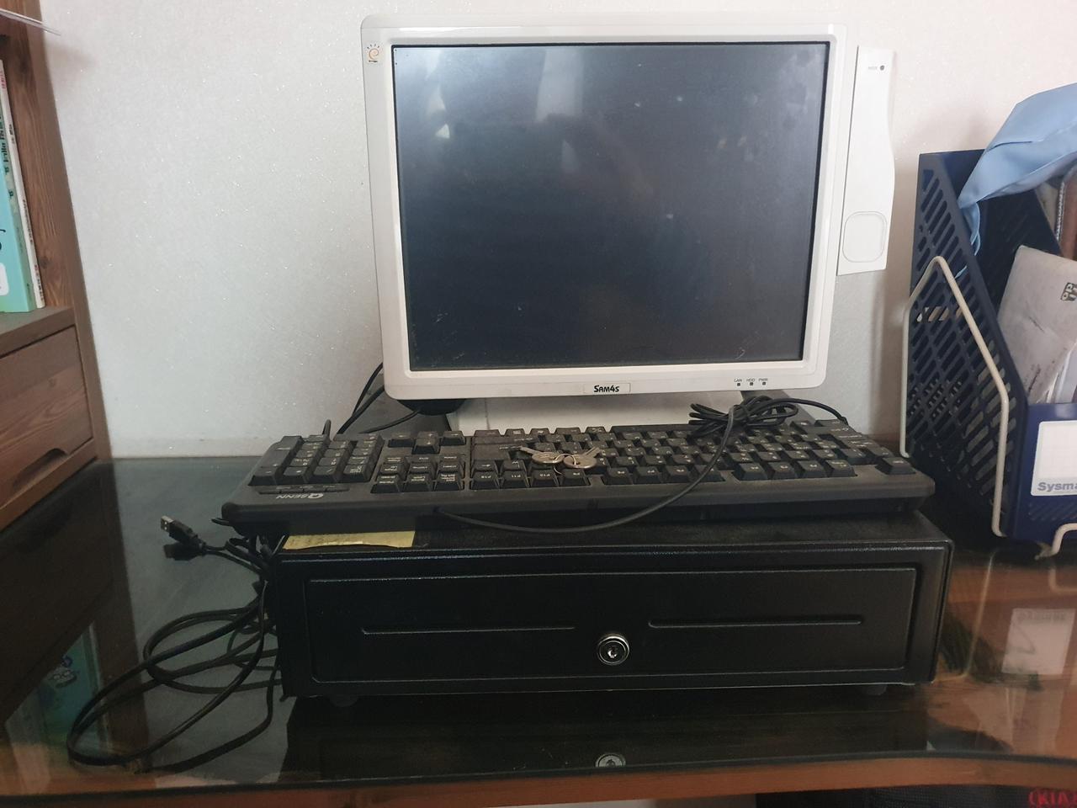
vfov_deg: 53.1
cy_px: 404
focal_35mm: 26
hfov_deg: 67.3
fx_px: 809
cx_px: 538
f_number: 1.5
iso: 500
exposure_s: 1/12
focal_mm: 4.32
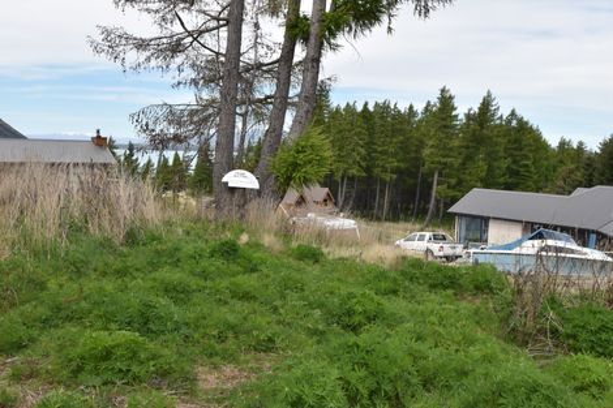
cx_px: 306
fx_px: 613
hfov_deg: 53.1
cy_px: 204
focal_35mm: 36
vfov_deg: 36.8
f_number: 9
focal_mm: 24
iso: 100
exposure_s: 1/200
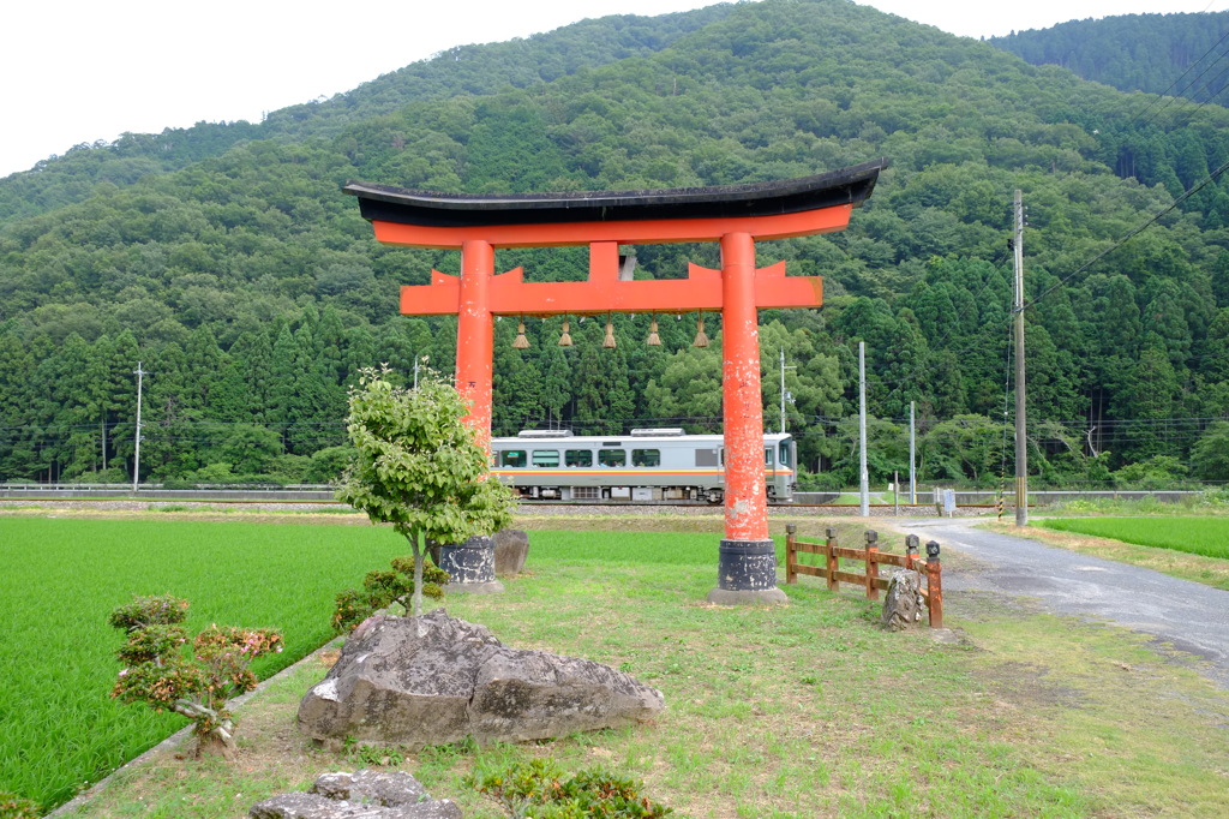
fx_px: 921
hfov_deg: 67.4
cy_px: 410
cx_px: 614
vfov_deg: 47.9
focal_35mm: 27
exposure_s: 1/250
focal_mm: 18
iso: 400
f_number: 4.5
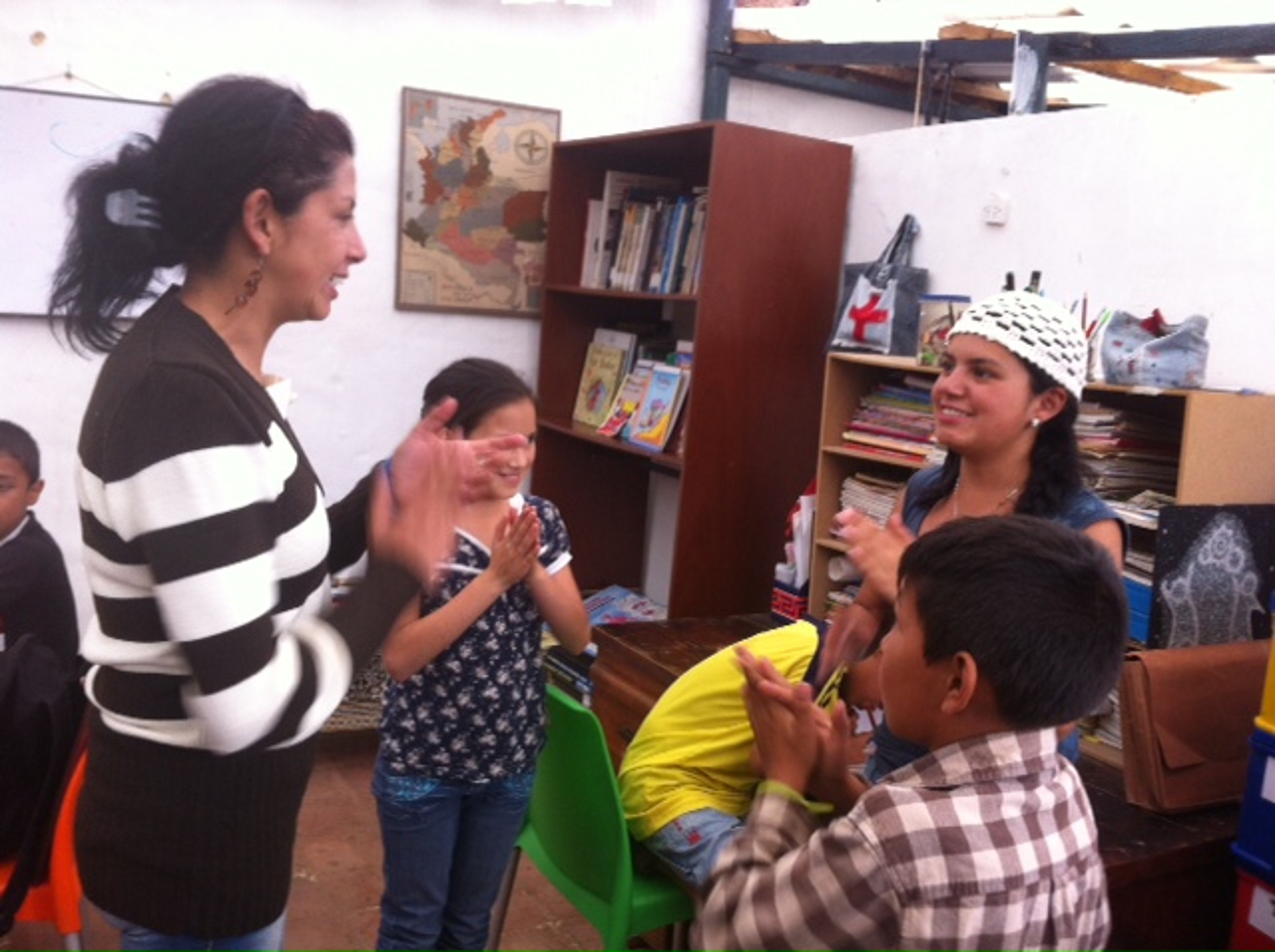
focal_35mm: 35
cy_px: 476
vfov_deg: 40.6
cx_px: 638
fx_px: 1287
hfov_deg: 52.7
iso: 100
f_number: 2.8
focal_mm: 3.85
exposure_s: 1/40
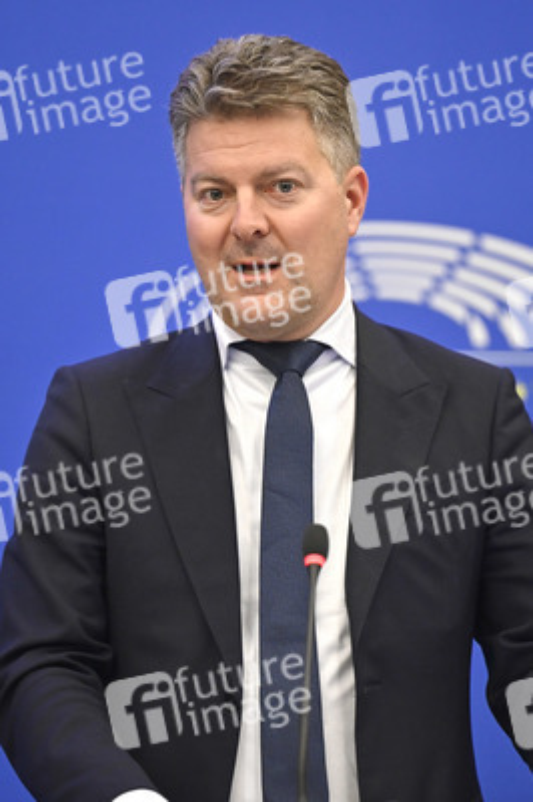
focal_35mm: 175
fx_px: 3893
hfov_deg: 7.8
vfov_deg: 11.8
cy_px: 401
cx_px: 266
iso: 2500
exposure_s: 1/500
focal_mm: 175
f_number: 2.8
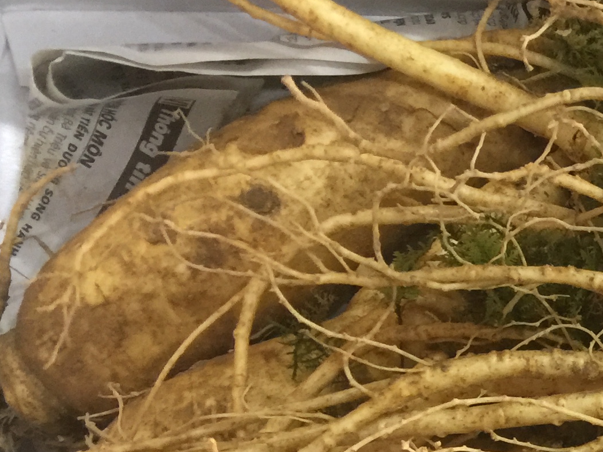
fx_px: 1568
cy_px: 548
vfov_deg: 15.8
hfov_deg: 19.5
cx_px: 857
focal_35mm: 90
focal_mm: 4.15
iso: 100
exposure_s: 1/17
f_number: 2.2
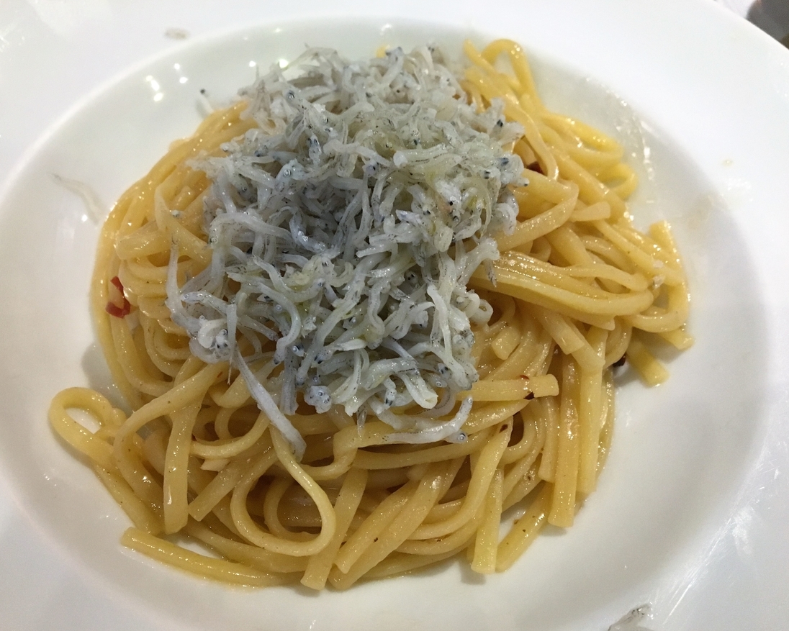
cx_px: 363
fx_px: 724
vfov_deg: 47.1
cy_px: 319
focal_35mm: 31
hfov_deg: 57.1
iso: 200
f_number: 2.2
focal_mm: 4.15
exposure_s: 1/20
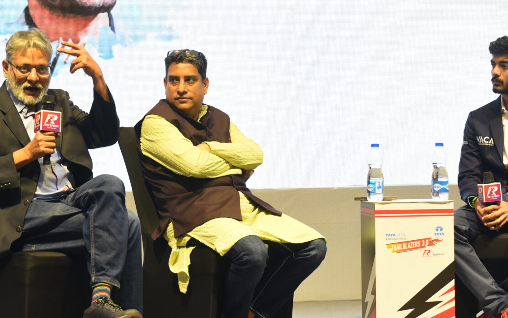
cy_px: 169
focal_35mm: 189
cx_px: 248
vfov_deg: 6.9
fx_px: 2616
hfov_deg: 11.1
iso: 640
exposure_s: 1/160
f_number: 3.5
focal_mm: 135
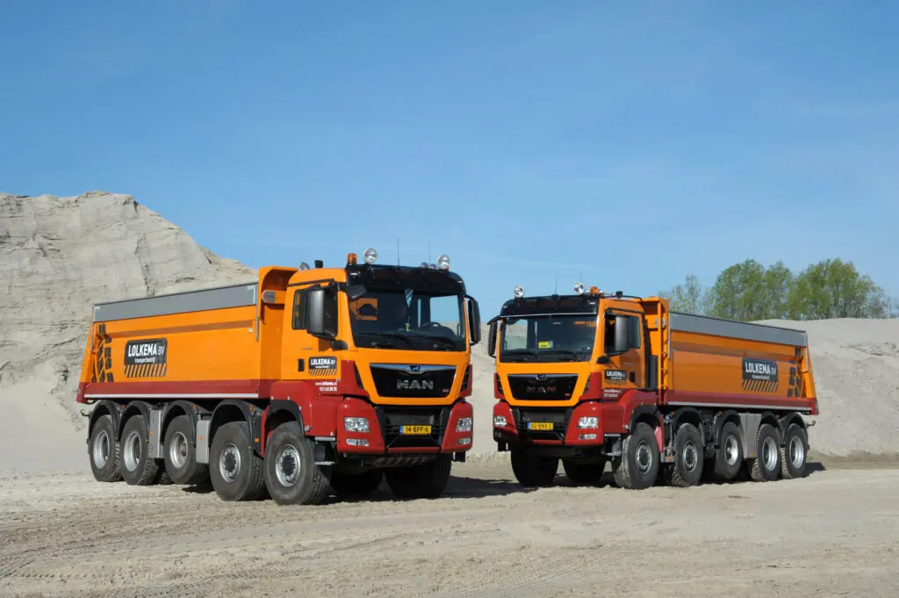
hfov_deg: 36.3
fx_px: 1372
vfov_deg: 24.6
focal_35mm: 55
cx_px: 450
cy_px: 299
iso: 250
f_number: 11
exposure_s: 1/500
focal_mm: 55
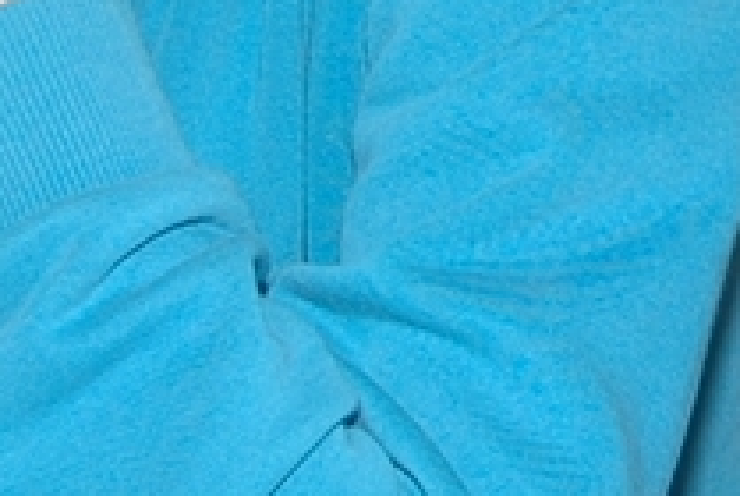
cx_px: 1119
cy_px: -198
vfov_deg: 5.4
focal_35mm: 252
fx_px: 5187
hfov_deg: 8.0
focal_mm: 22
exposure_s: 1/60
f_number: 4
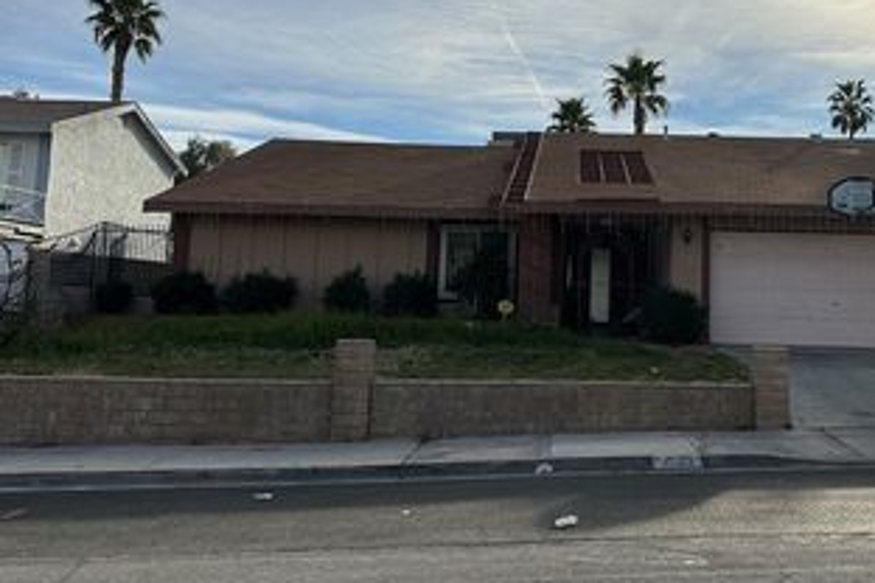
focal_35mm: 40
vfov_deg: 33.1
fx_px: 972
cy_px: 198
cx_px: 606
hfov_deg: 47.4
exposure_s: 1/8929
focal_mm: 6.86
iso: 80
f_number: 1.78
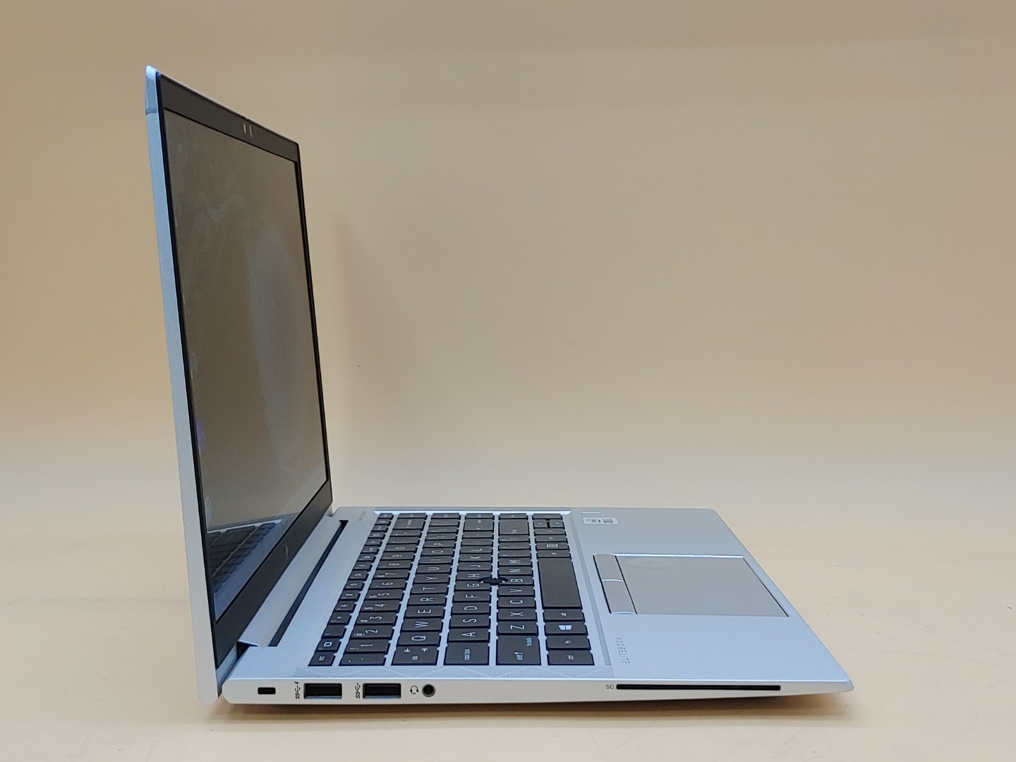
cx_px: 508
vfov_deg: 31.5
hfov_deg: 41.2
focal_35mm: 46
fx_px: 1350
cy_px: 381
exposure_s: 1/99
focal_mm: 4.36
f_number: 1.8
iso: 50
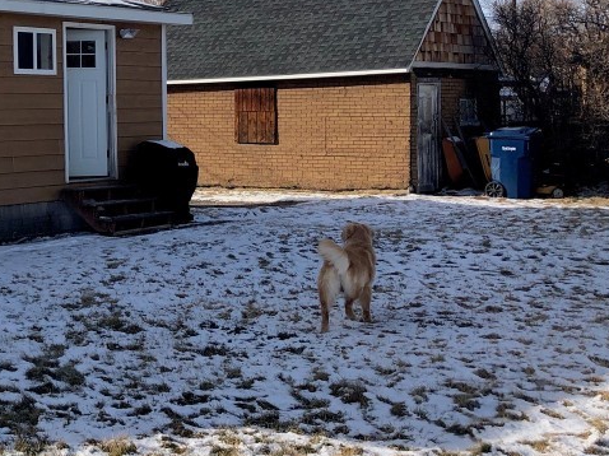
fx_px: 1055
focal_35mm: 60
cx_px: 55
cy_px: 127
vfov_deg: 24.2
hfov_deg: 30.7
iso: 20
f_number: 1.8
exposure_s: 1/1600
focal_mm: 3.99
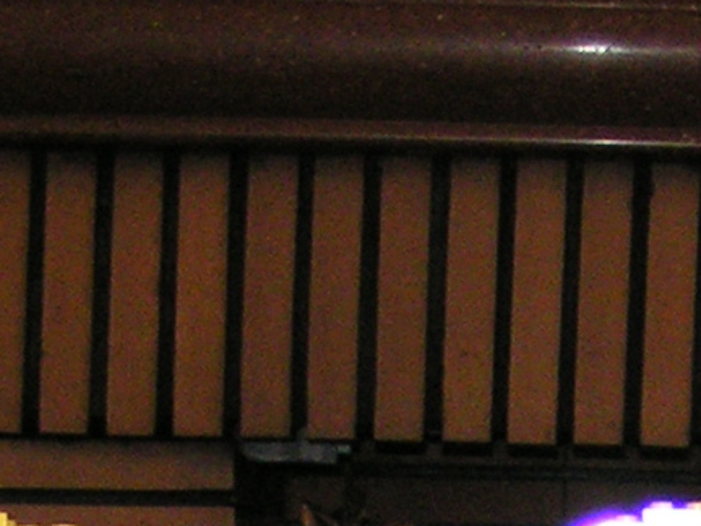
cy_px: 1010
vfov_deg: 7.9
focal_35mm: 180
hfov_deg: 10.9
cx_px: 682
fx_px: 3645
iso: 200
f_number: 2.8
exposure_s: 1/40
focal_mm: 5.8
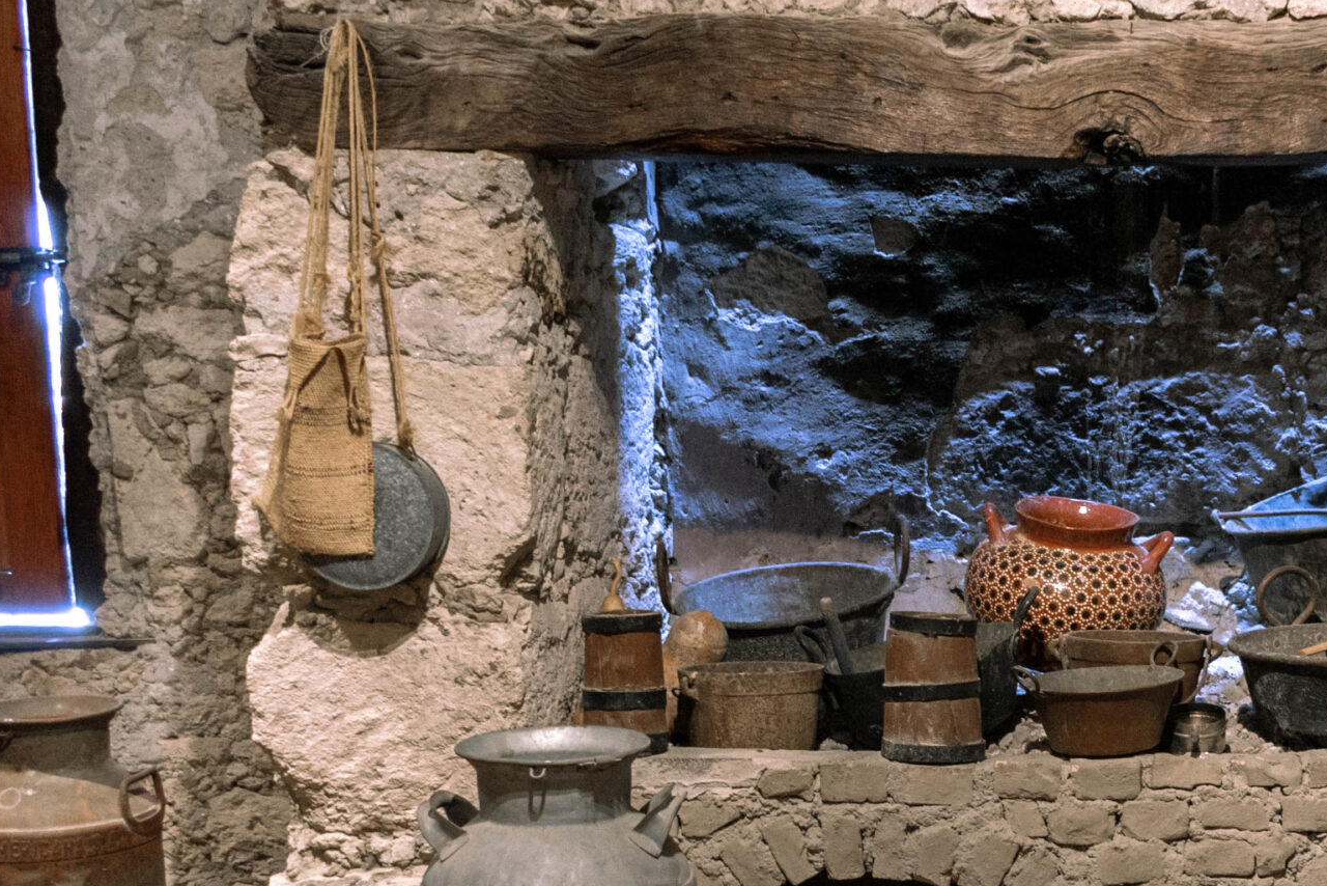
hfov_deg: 36.0
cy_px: 684
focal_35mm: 54
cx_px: 1001
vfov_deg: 24.7
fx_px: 1991
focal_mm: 18
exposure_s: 1/20
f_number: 3.5
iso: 800
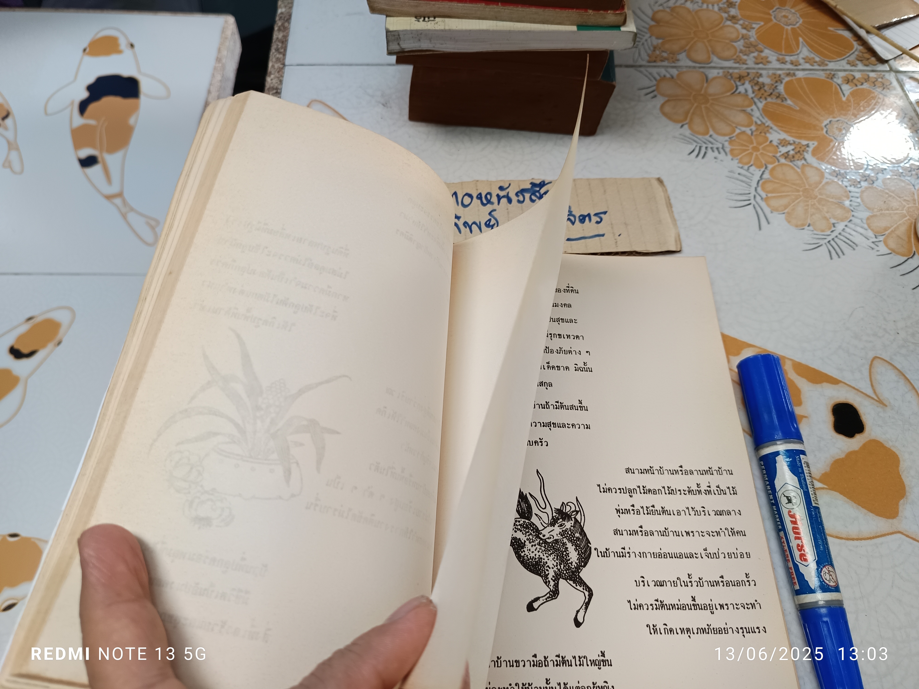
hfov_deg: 71.6
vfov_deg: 56.8
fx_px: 637
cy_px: 344
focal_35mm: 24
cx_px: 460
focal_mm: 5.31
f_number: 1.7
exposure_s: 1/50
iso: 246
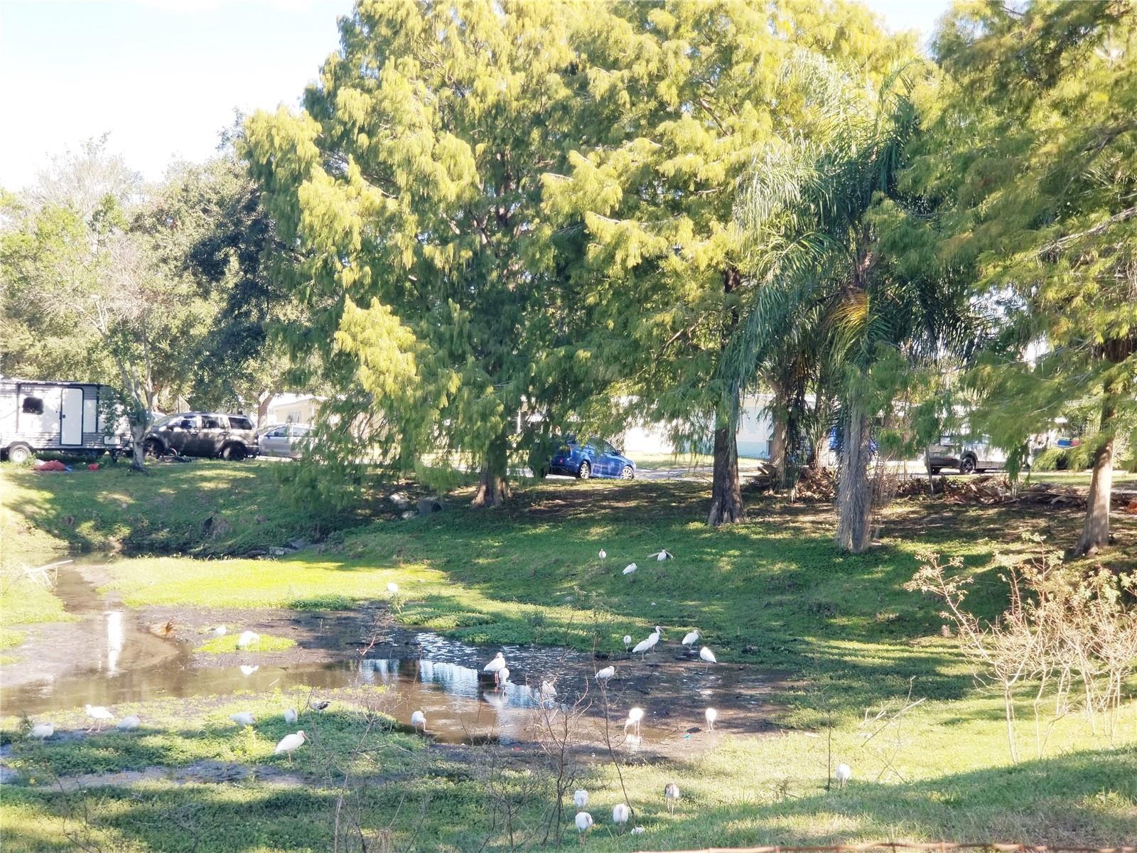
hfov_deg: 36.8
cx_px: 568
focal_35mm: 52
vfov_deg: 28.0
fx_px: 1708
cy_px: 426
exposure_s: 1/135
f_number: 2.4
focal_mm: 6
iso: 25
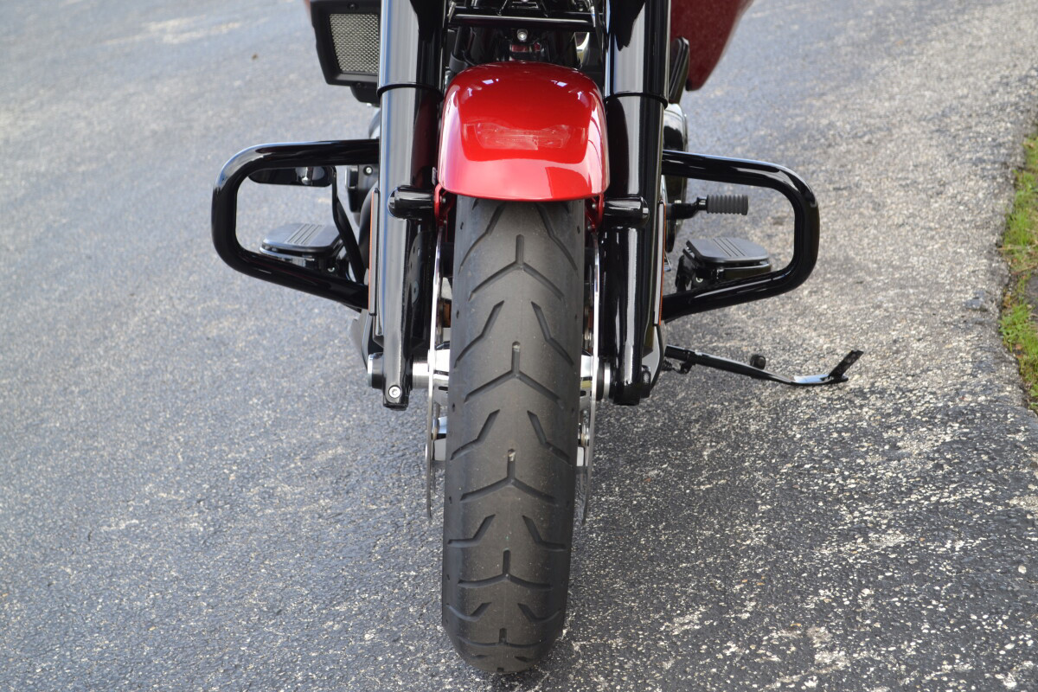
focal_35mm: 68
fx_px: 1946
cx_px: 519
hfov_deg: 29.9
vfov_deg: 20.2
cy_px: 346
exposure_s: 1/125
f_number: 5.6
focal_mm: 45
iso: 220
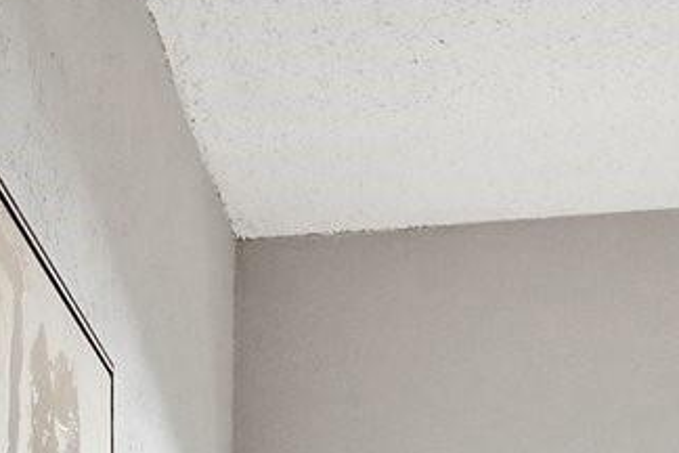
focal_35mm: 101
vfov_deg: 11.0
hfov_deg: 12.9
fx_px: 1905
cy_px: 1165
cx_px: 1804
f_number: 8
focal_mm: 16
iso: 2000
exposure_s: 1/20
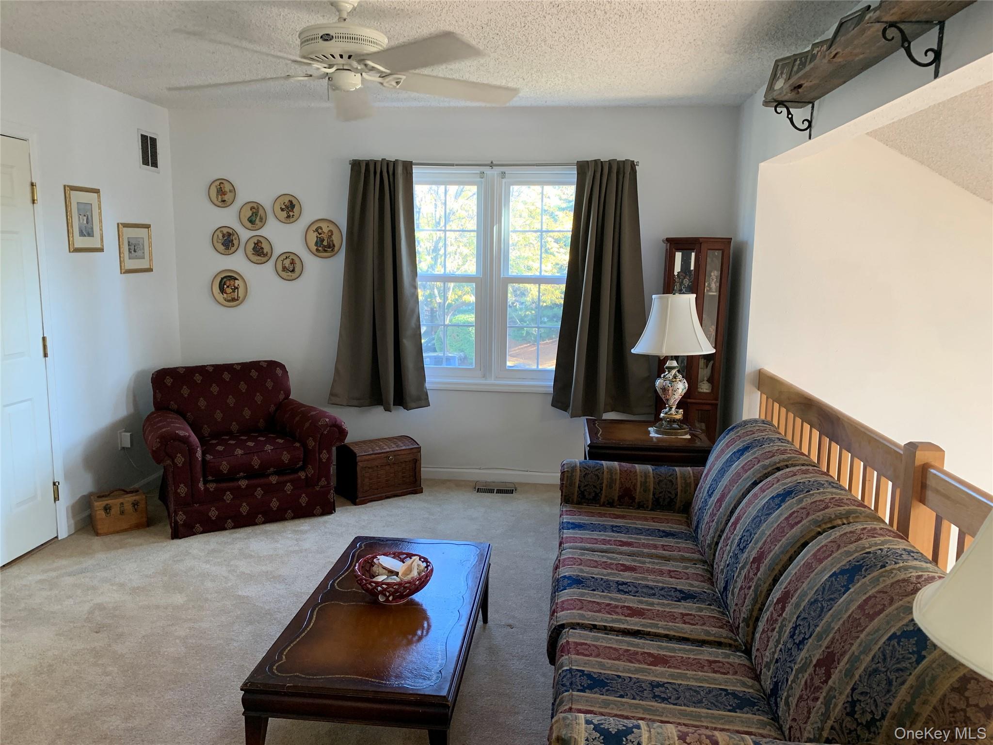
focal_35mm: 26
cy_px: 372
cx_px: 496
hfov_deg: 67.3
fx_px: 746
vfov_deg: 53.1
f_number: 1.8
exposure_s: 1/60
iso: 100
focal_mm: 4.25
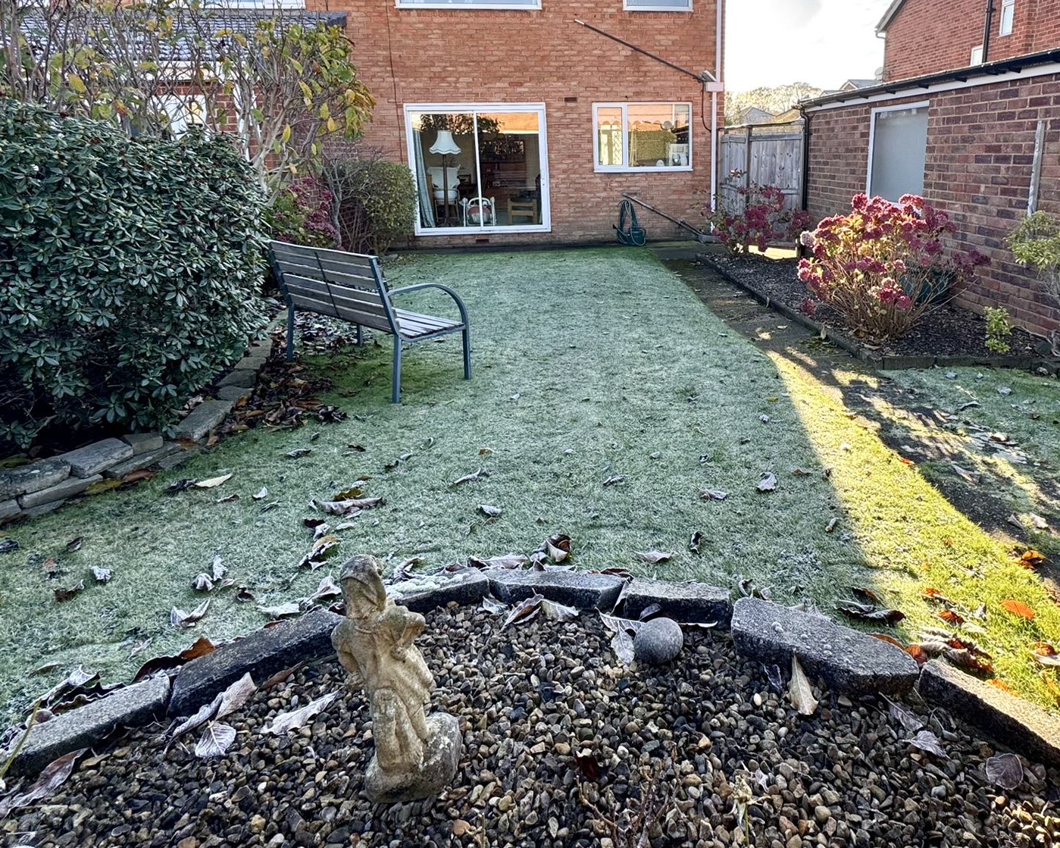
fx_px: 627
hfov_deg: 79.5
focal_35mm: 20
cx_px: 634
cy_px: 285
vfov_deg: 66.3
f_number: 2.2
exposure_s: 1/154
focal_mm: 2.22
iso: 40
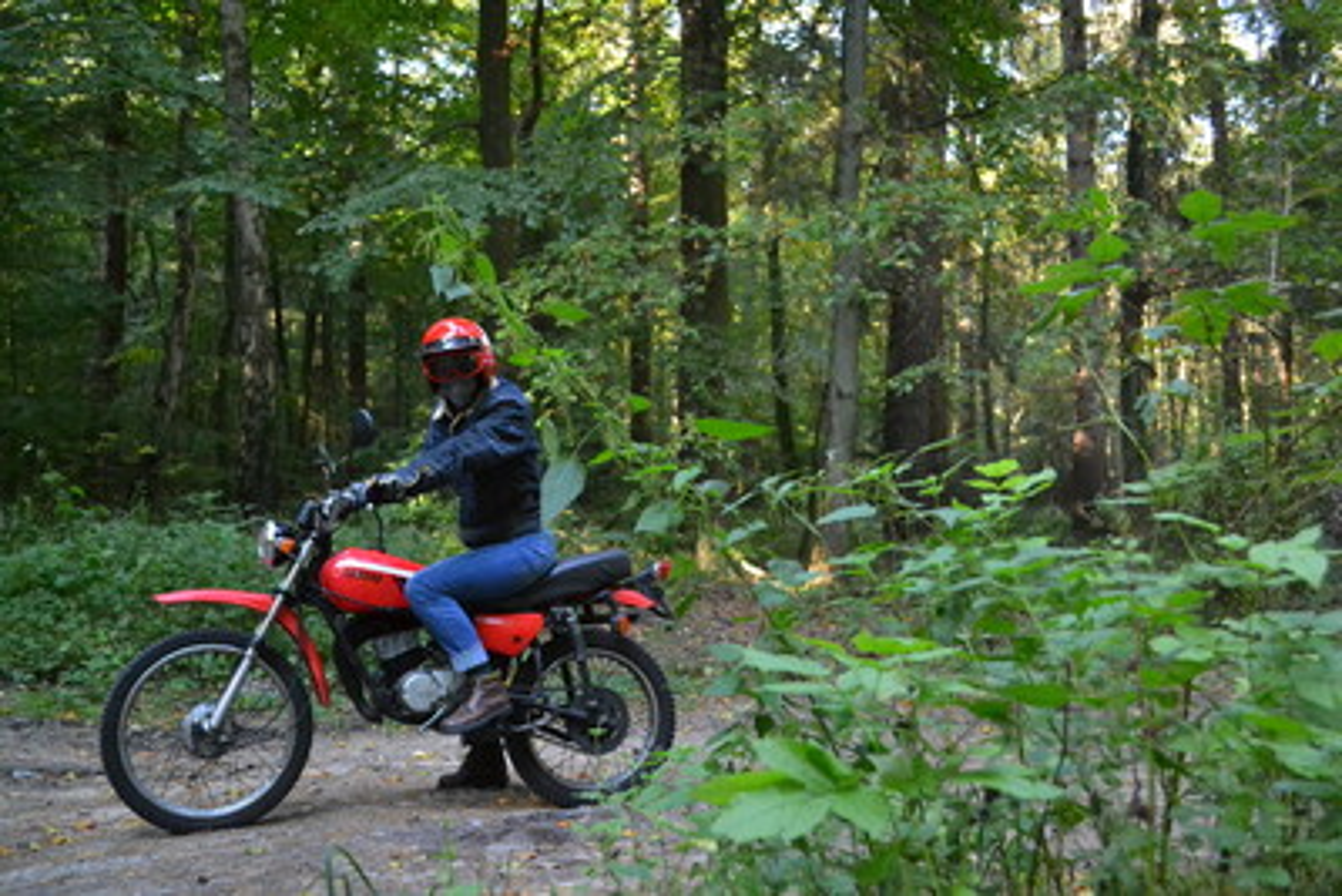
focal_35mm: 33
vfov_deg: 40.0
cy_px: 448
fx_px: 1231
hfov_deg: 57.2
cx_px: 671
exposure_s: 1/250
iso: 3200
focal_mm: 22
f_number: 4
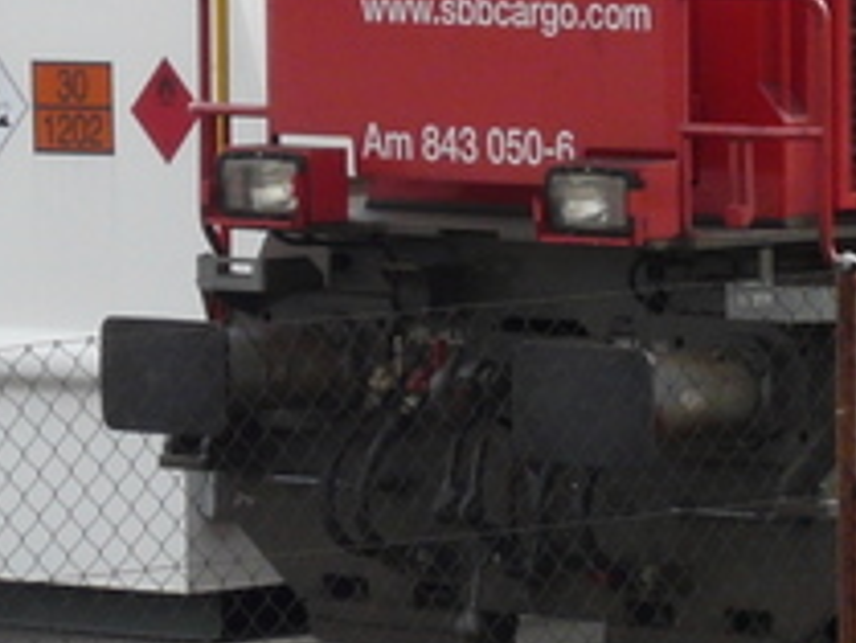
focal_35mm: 387
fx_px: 9575
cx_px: 1732
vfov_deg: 3.8
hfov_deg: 5.0
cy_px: -152
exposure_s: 1/200
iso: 100
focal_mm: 13.3
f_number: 5.6
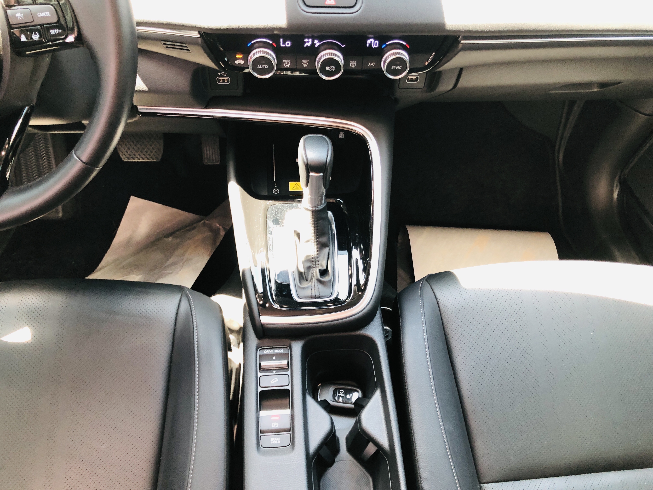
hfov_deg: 63.4
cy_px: 245
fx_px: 528
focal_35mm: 28
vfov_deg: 49.7
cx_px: 326
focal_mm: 3.99
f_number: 1.8
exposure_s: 1/17
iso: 64
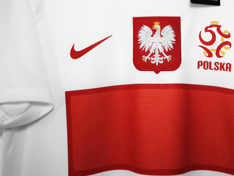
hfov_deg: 40.7
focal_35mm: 46
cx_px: 157
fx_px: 311
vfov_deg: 30.3
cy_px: 21
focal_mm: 8.67
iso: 143
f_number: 1.75
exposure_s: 1/120
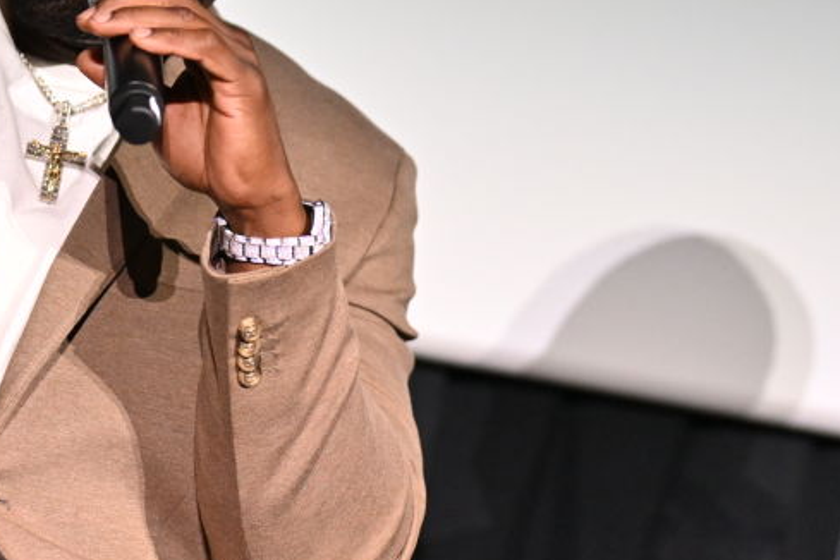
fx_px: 6206
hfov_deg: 7.7
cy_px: 100
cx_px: 170
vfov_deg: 5.2
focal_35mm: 266
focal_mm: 85
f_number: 1.8
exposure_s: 1/160
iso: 2500
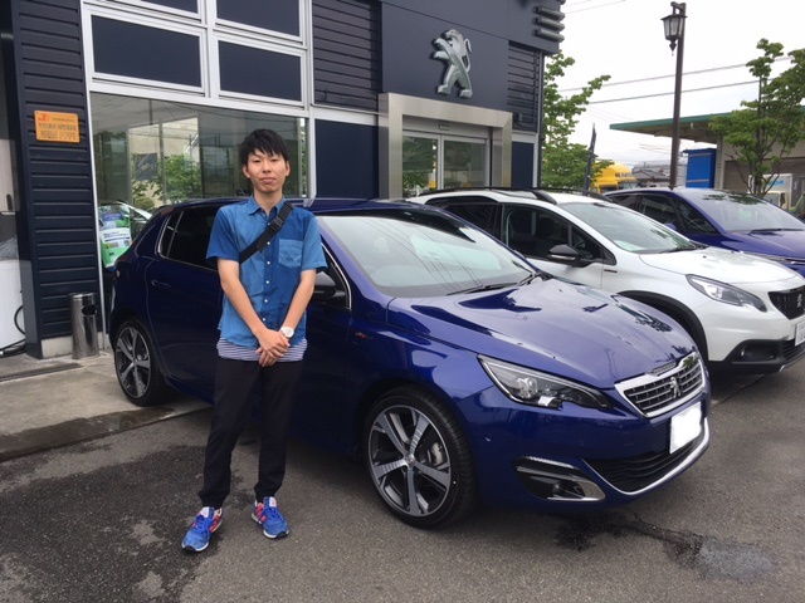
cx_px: 402
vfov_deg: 48.2
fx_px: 674
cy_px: 302
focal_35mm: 29
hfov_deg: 61.7
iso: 25
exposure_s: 1/686
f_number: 2.2
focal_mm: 4.15
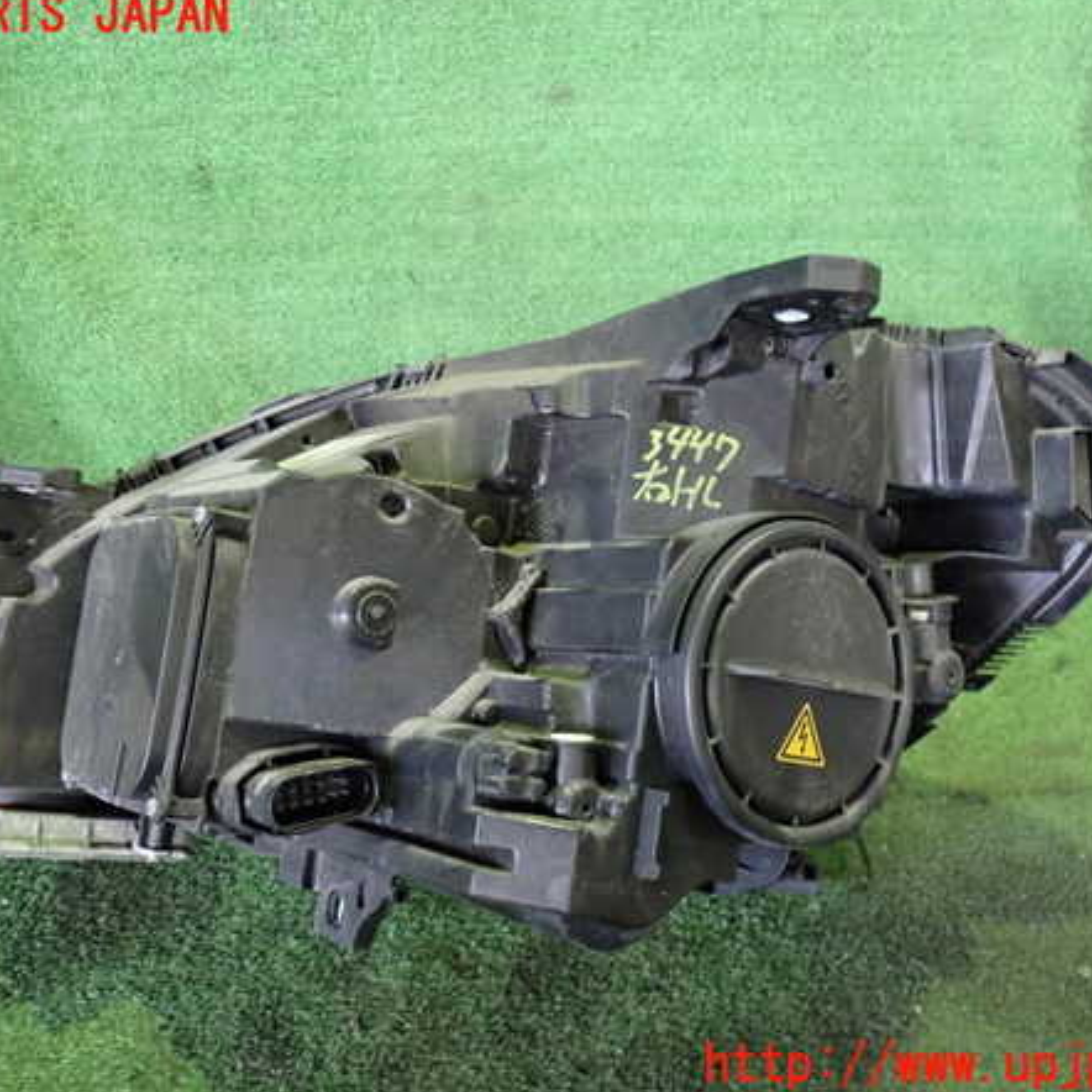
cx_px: 521
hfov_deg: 46.0
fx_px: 1285
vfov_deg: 46.0
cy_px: 541
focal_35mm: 36
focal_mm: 5.4
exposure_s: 1/30
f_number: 2.3
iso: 800
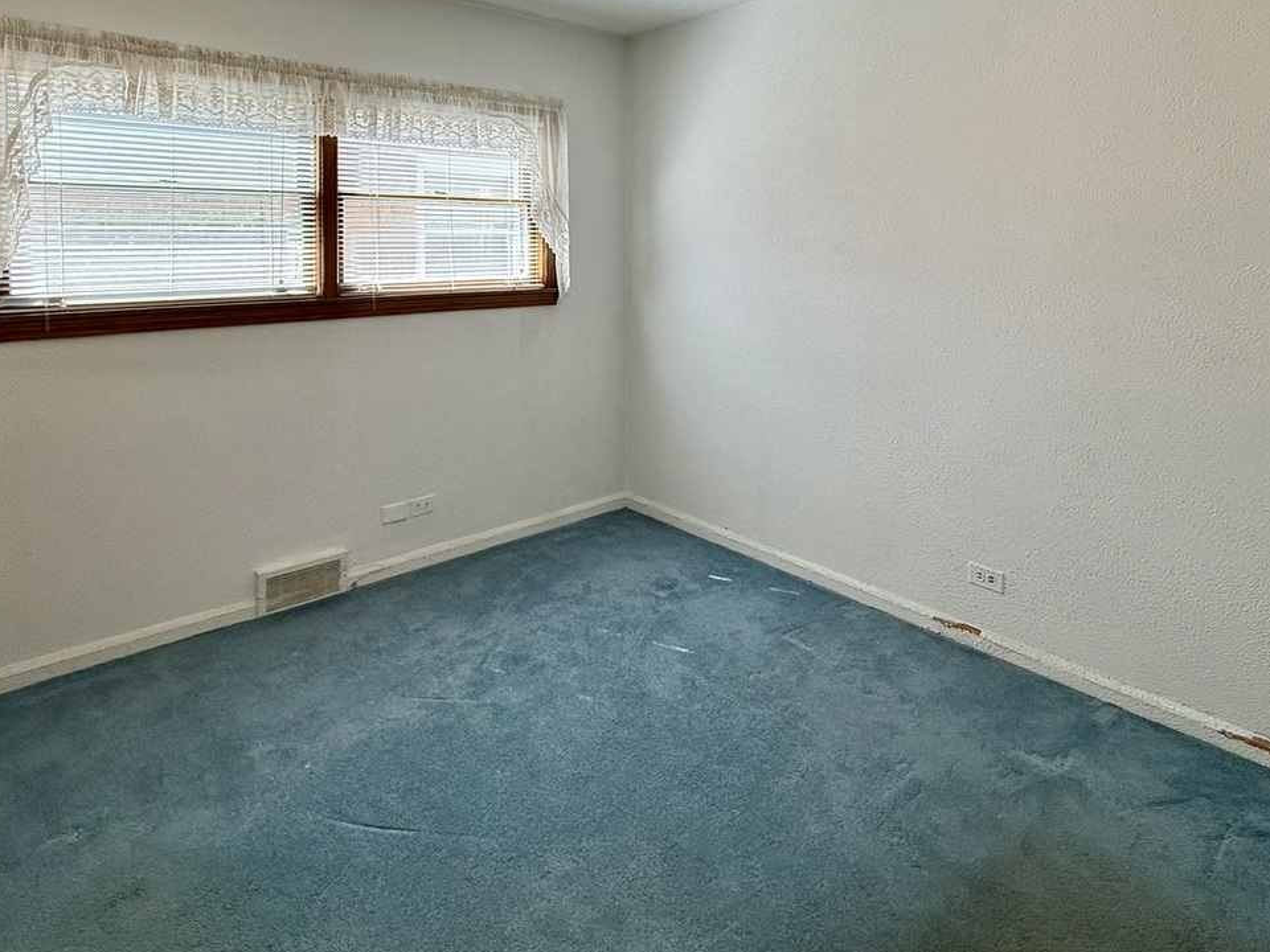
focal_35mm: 21
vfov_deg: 60.5
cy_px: 258
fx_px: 770
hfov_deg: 78.9
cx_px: 602
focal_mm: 2.22
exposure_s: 1/134
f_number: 2.2
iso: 64
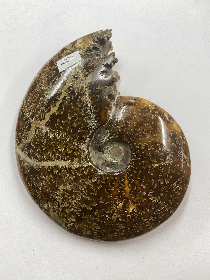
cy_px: 140
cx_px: 105
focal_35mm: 25
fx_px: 202
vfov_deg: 69.4
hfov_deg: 54.9
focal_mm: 4.25
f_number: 1.8
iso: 100
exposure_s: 1/60
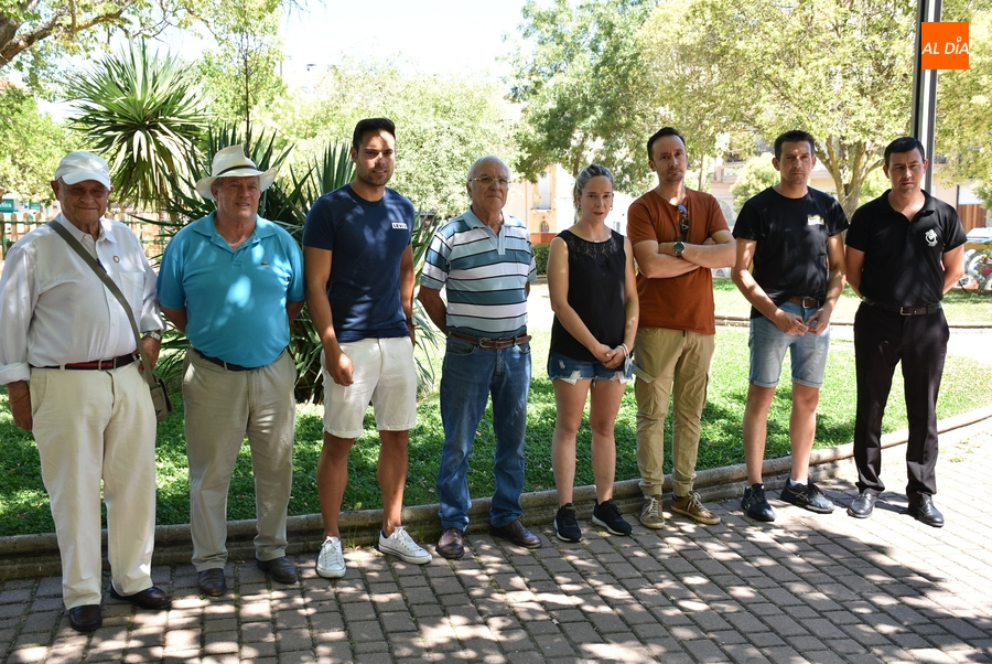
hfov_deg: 49.5
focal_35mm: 39
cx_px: 496
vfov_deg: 34.3
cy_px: 332
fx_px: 1076
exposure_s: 1/125
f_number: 3.8
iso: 100
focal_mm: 26
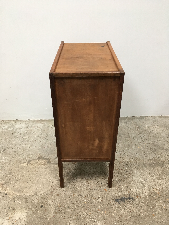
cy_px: 112
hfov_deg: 48.2
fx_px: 189
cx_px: 84
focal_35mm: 29
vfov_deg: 61.7
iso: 125
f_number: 2.2
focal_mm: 4.15
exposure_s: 1/33
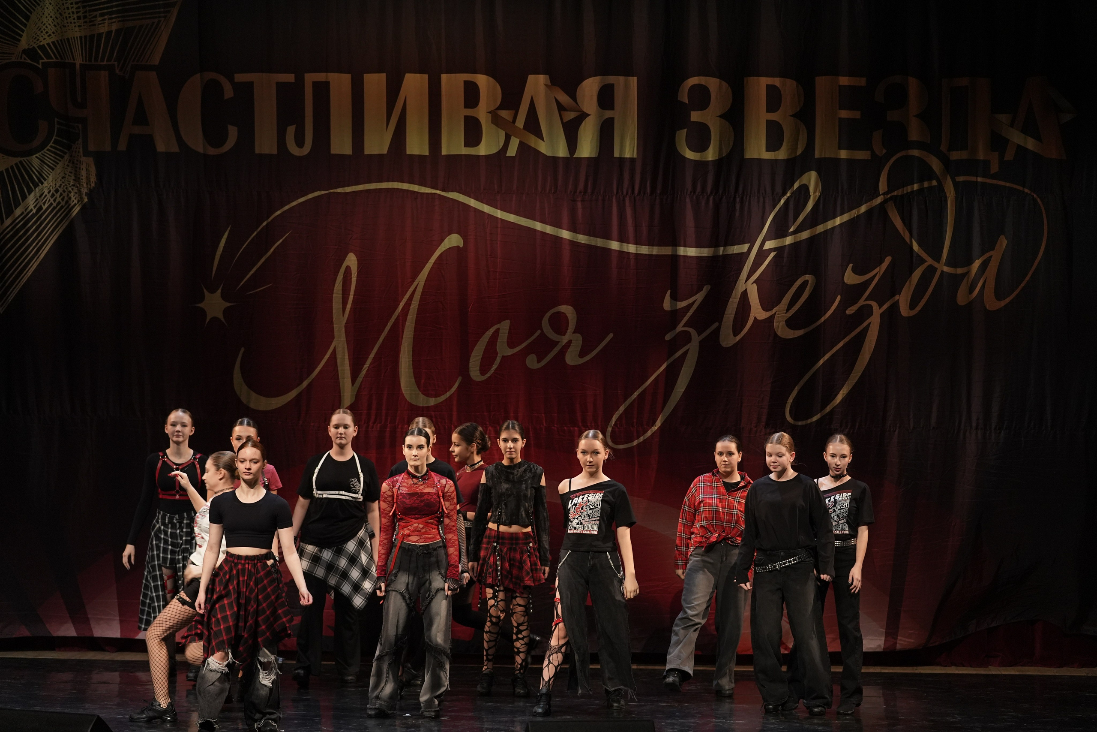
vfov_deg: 12.5
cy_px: 366
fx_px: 3352
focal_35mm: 110
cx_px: 548
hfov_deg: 18.6
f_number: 2.8
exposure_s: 1/400
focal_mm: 110
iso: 2000
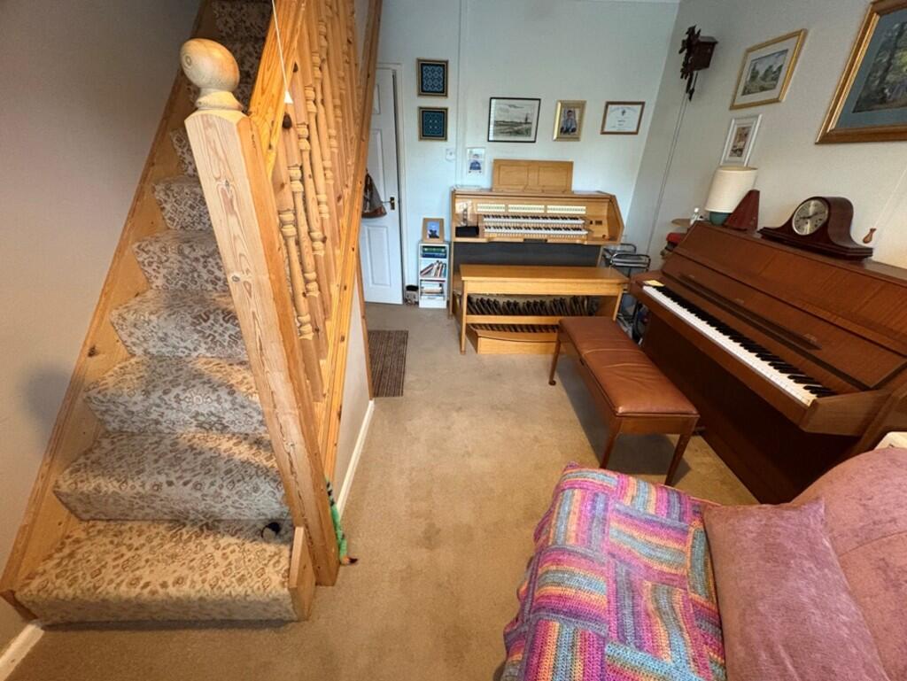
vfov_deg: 85.7
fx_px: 367
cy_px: 340
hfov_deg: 102.0
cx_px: 454
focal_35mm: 14
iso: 800
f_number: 2.2
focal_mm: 2.22
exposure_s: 1/52
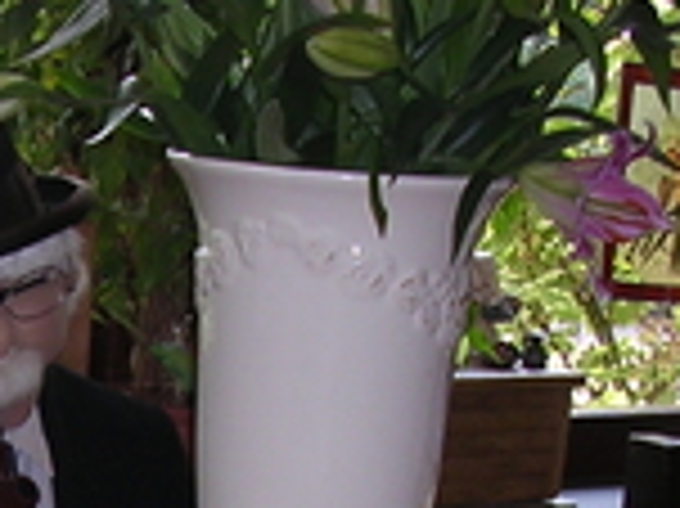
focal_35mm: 151
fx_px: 2964
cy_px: 787
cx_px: -207
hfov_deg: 12.7
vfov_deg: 9.5
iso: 100
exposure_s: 1/60.1
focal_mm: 5.8
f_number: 2.8
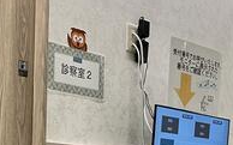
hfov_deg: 22.5
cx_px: 97
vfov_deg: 13.5
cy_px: 201
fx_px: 584
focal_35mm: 92
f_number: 1.8
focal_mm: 3.99
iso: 50
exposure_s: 1/50
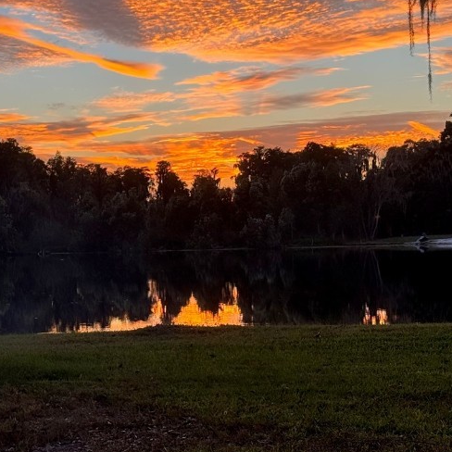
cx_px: 93
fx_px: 1315
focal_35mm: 89
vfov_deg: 19.5
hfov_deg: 19.3
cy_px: 271
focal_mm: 6.86
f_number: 1.78
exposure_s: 1/334
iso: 64
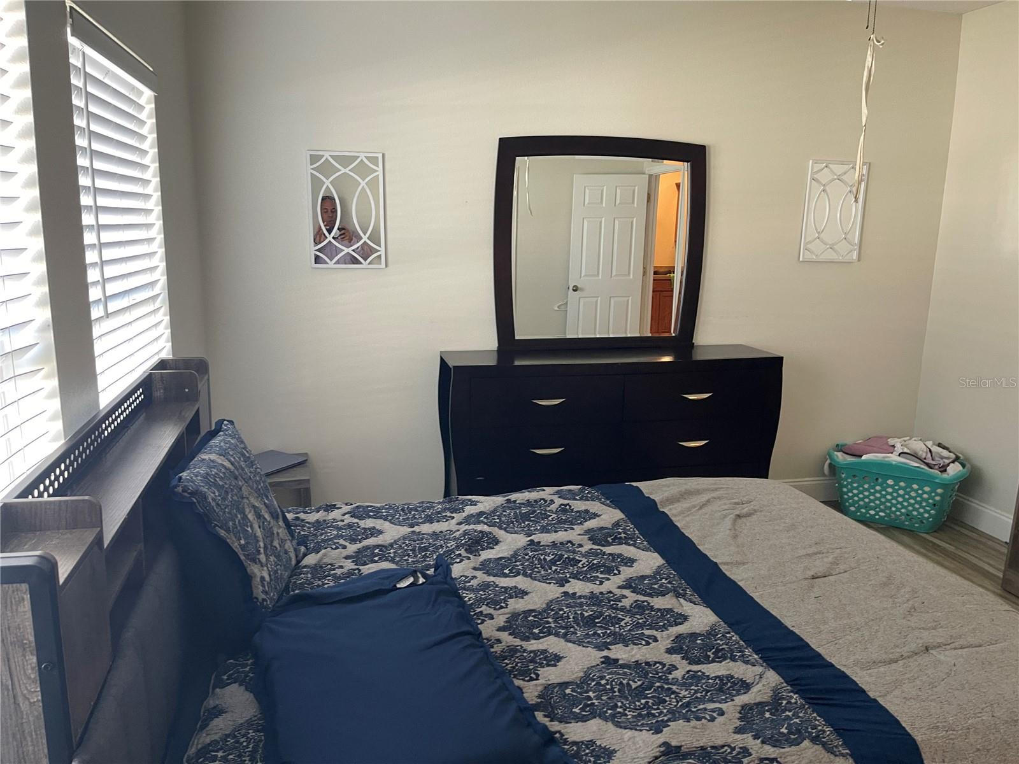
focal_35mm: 25
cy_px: 382
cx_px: 510
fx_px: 736
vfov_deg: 54.9
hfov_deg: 69.4
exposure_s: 1/60
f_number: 1.6
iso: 160
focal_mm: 5.1
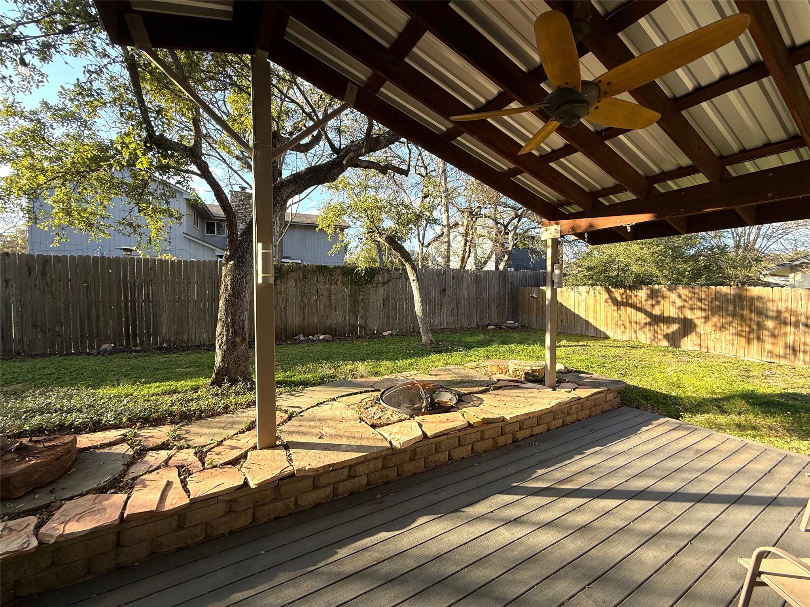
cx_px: 405
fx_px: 328
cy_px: 304
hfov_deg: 102.1
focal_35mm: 14
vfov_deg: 85.7
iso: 50
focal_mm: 2.2
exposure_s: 1/376
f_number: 2.2
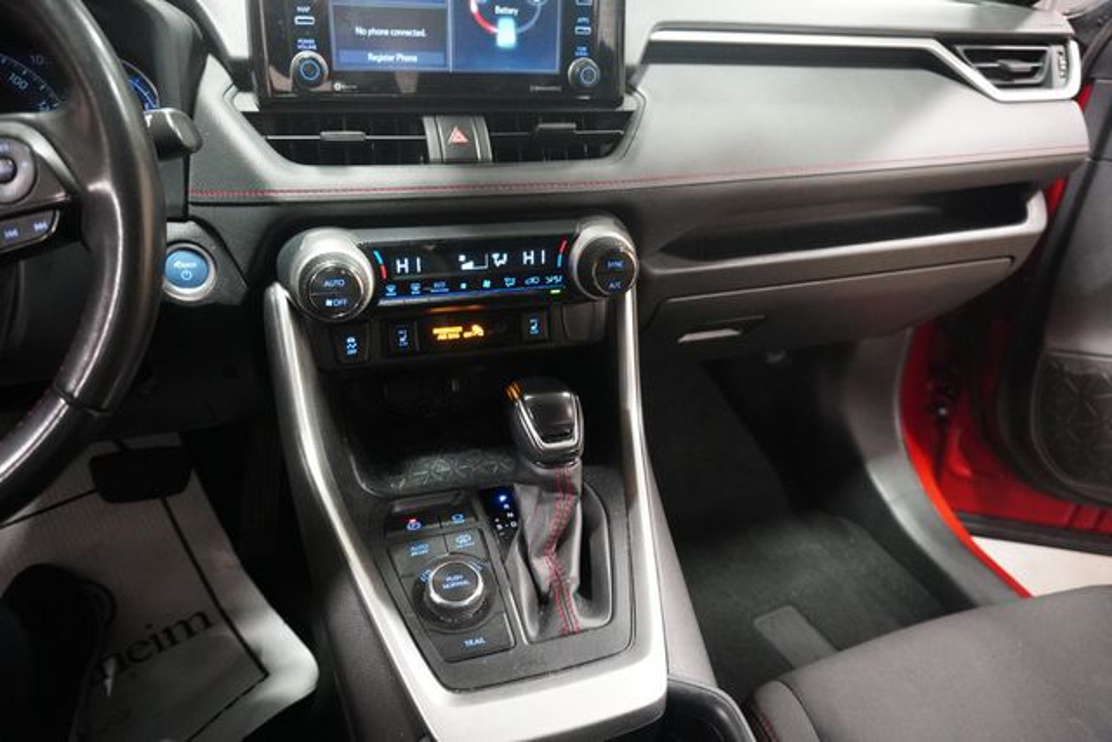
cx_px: 556
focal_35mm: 24
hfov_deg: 73.7
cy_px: 371
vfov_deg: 53.2
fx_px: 741
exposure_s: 1/30
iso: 6400
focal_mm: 16
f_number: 3.5
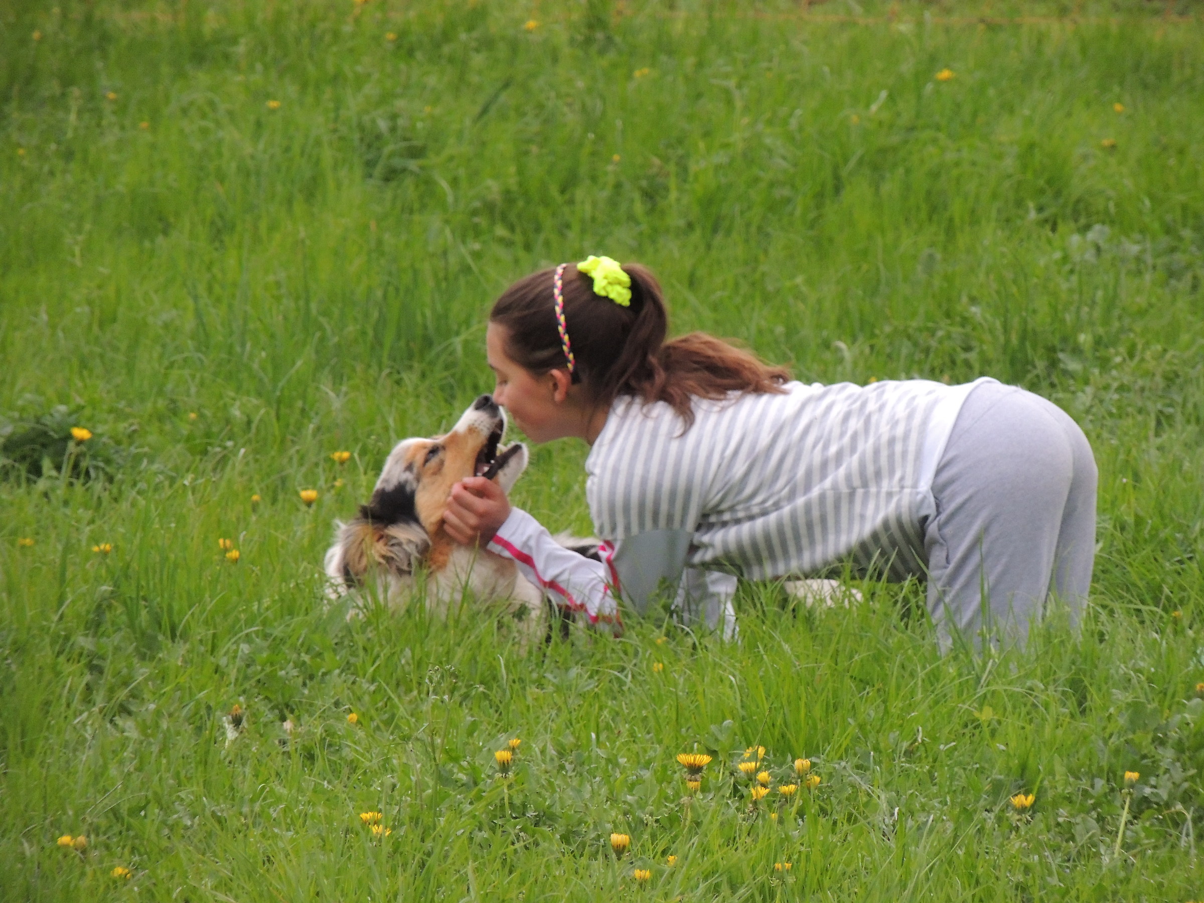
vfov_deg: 2.7
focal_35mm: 550
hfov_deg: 3.6
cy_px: 452
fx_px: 19130
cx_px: 602
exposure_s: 1/200
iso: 800
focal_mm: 98.1
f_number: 4.9
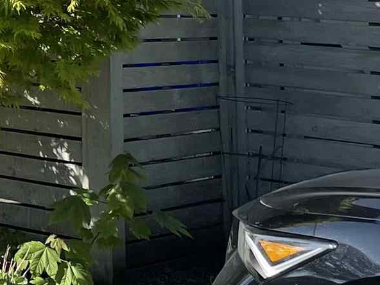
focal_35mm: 135
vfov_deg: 10.4
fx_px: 1482
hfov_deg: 12.8
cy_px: -205
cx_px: -368
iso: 32
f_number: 1.6
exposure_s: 1/1855
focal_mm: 4.2
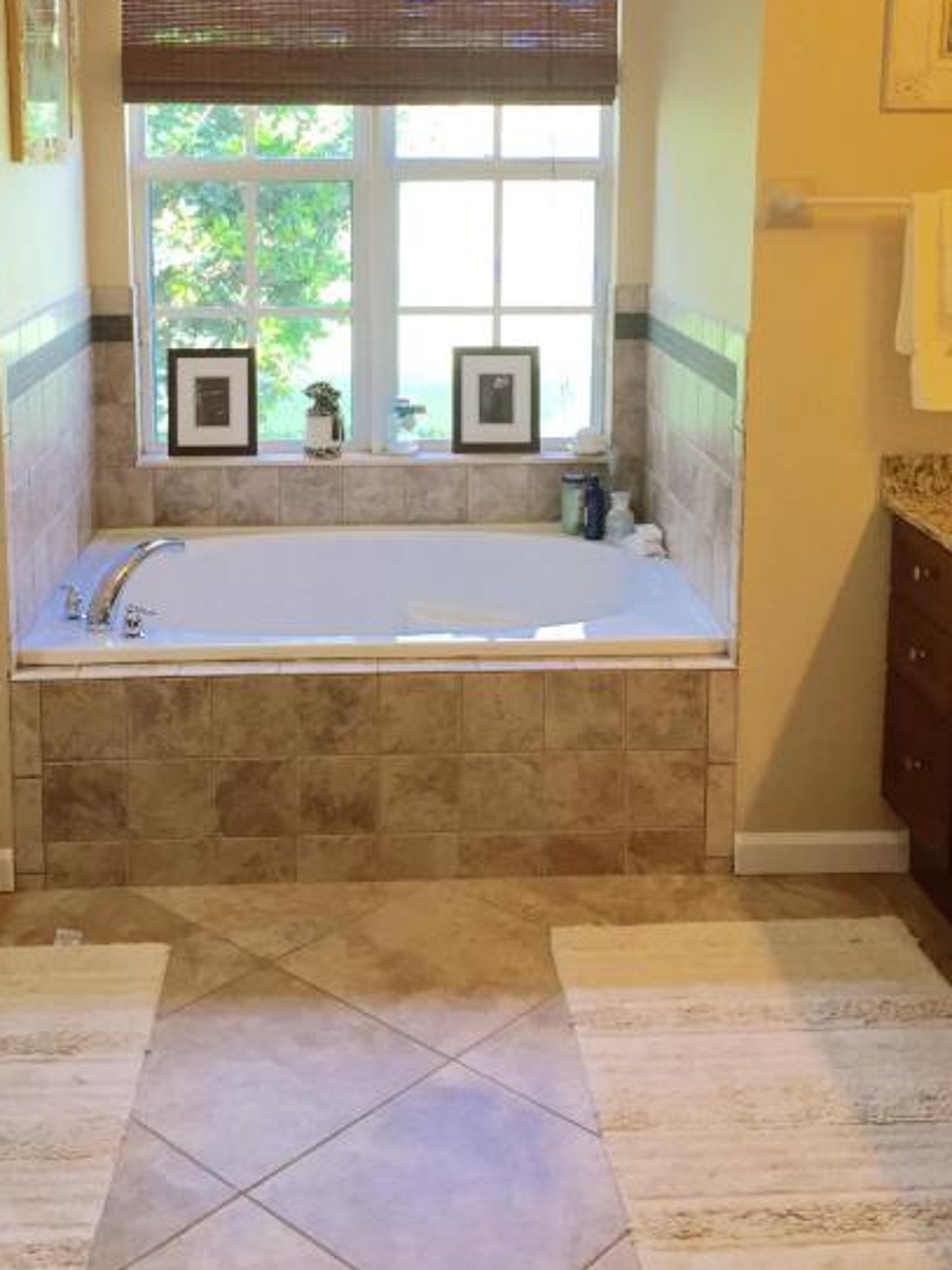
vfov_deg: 44.9
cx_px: 428
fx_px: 1504
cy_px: 395
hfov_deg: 35.1
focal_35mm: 41
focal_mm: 4.15
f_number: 2.2
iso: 40
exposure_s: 1/40
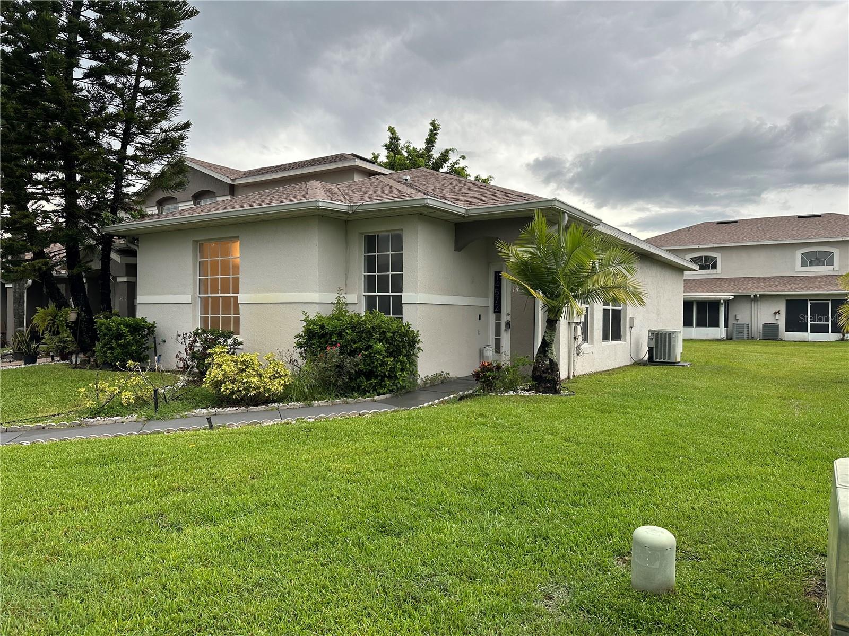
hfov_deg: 71.6
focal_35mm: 24
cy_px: 318
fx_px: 589
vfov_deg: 56.8
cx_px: 424
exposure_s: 1/630
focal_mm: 6.86
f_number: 1.78
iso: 80
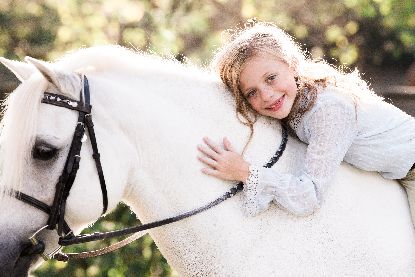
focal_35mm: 185
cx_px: 208
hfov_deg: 11.1
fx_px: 2132
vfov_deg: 7.4
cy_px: 138
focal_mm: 185
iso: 500
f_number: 5
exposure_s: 1/500
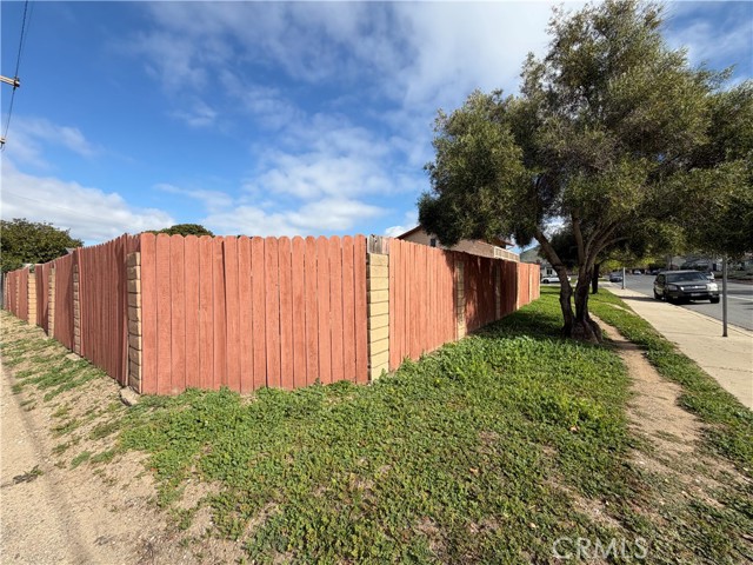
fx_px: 305
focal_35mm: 14
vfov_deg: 85.7
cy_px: 282
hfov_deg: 102.1
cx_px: 376
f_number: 2.2
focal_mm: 2.22
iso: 20
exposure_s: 1/779
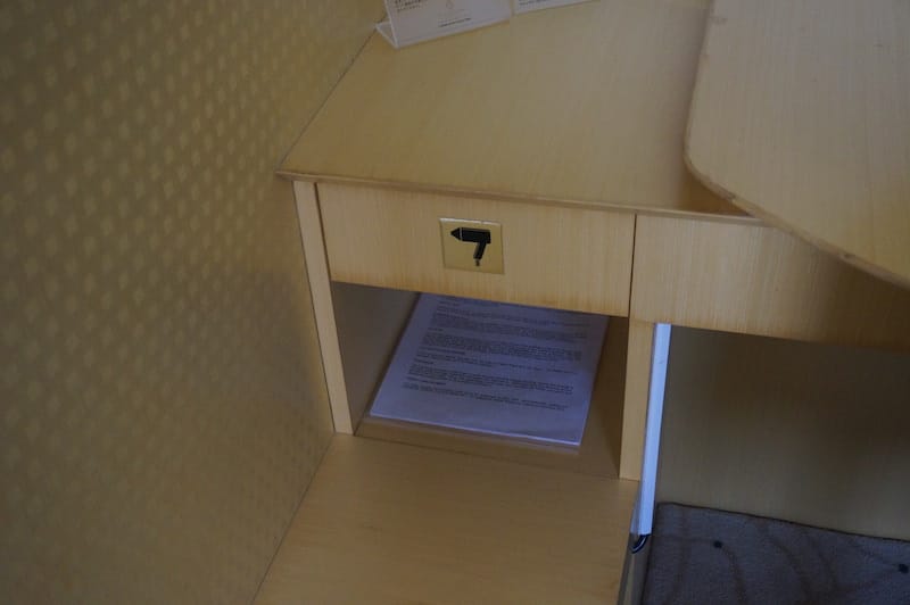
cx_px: 455
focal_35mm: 42
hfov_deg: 46.4
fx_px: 1061
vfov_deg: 31.8
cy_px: 302
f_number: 4.5
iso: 2000
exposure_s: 1/60
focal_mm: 28
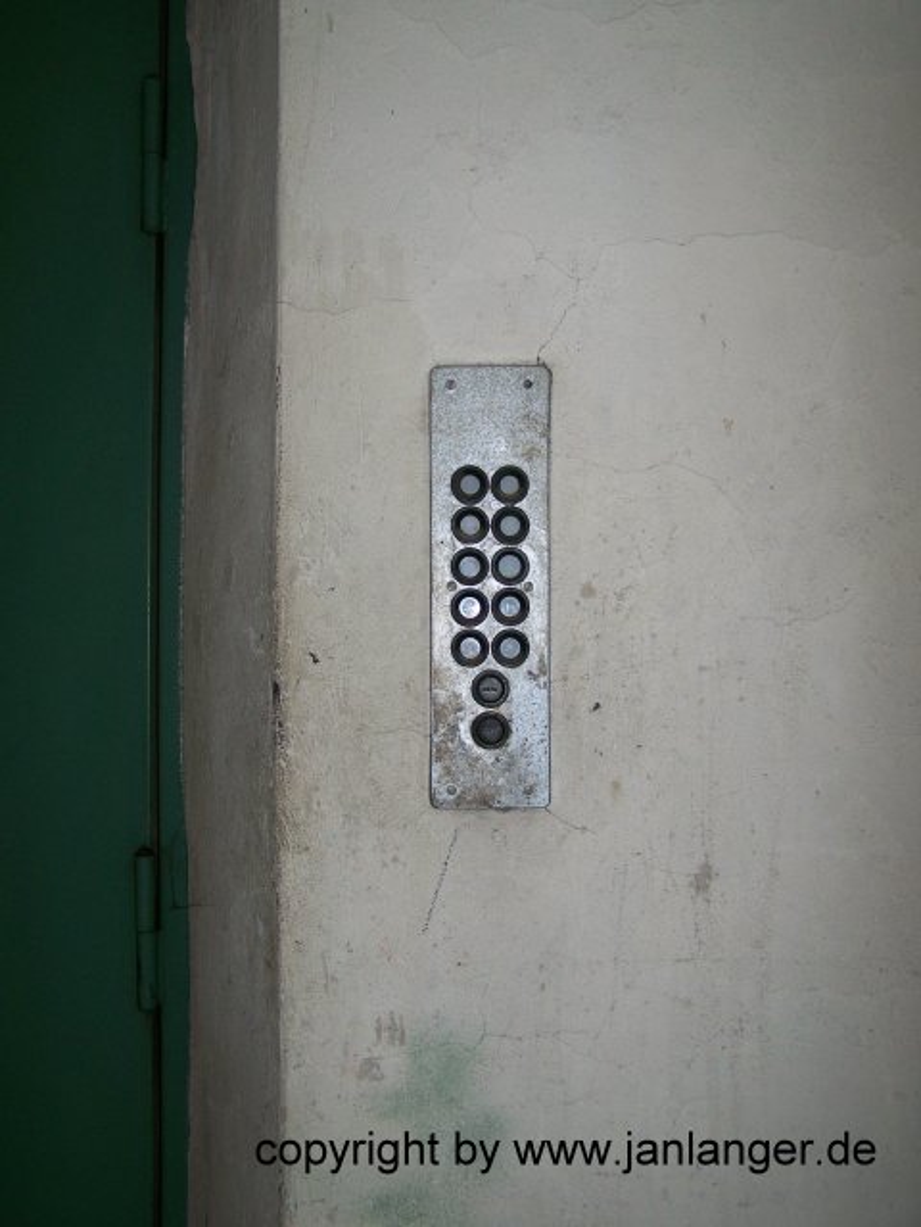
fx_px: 1347
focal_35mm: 38
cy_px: 614
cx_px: 460
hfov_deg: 37.8
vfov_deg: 49.0
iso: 100
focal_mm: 6.3
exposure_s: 1/60
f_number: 4
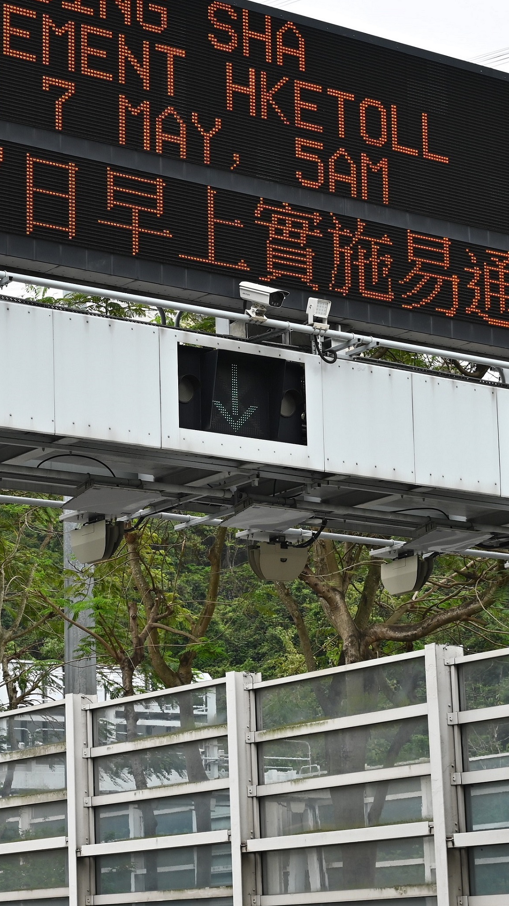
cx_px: 141
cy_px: 545
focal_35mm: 90
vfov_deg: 23.6
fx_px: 2160
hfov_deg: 13.4
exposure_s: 1/60
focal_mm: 34
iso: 64
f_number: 6.3
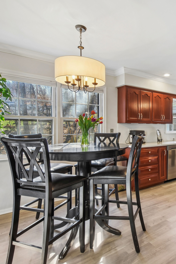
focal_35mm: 23
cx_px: 147
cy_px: 130
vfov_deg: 76.1
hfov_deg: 50.8
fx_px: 169
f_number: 8
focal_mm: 10
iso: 500
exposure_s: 1/15
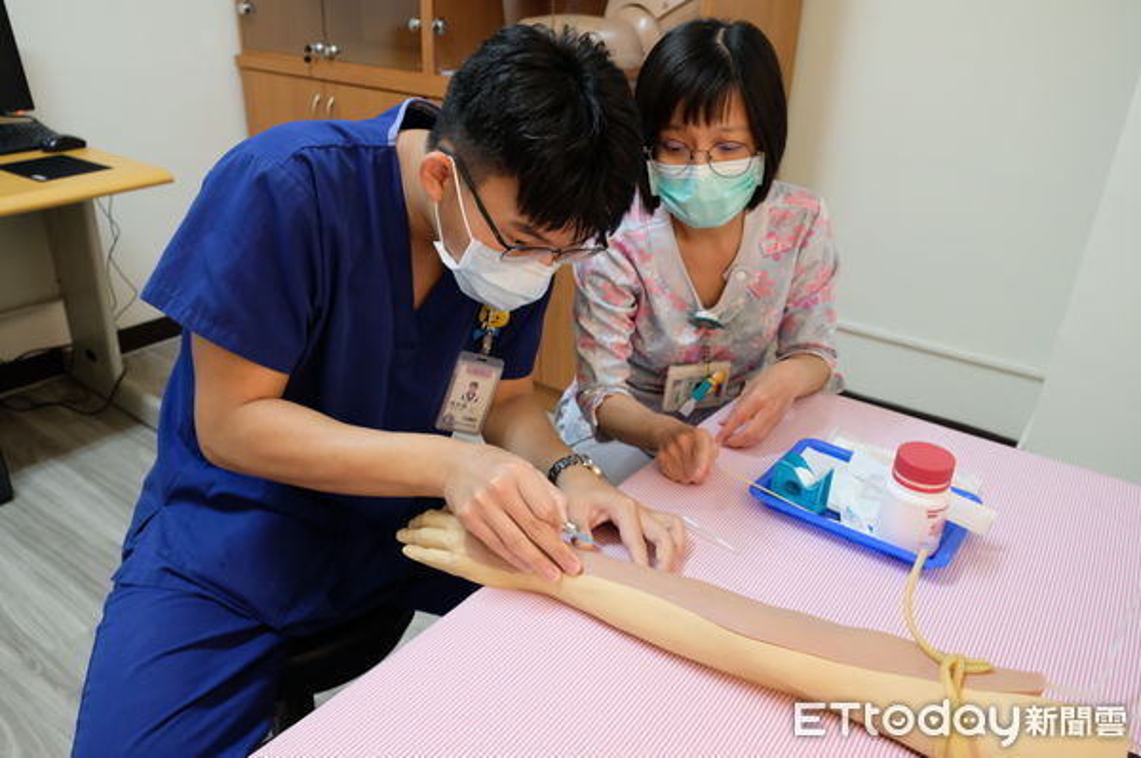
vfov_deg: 47.9
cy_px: 379
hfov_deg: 67.4
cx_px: 570
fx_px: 855
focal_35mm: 27
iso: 2000
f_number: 4
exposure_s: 1/60
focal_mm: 18
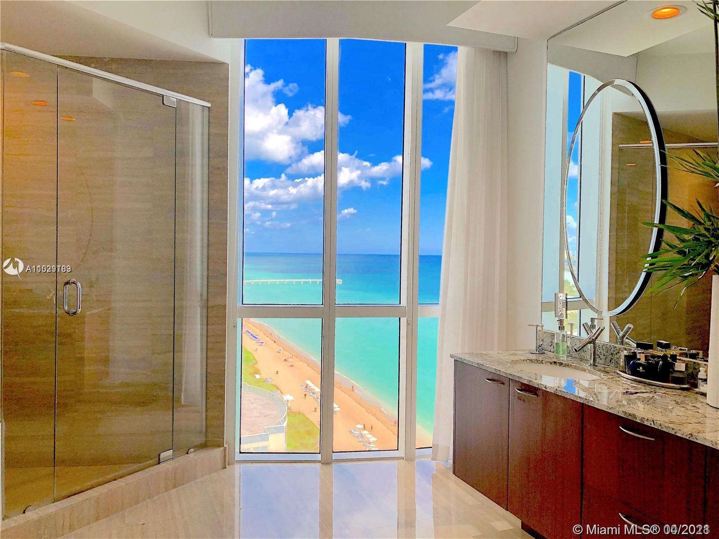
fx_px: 582
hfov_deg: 63.4
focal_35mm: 28
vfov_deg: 49.7
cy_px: 270
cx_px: 360
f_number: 1.8
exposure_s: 1/546
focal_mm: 4
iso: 20
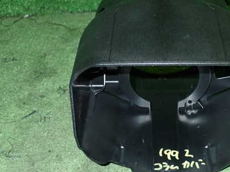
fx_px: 432
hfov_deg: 29.4
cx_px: 166
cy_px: 76
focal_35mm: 65
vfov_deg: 22.6
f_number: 9
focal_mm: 7.84
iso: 800
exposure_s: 1/40
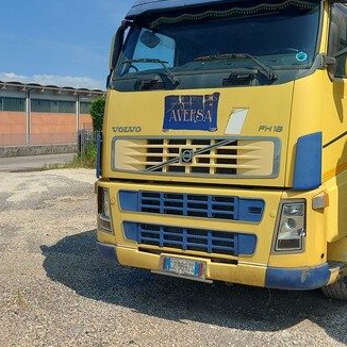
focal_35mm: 39
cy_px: 112
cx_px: 258
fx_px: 442
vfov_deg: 42.2
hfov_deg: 41.6
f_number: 1.8
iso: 32
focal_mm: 5.23
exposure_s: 1/1625
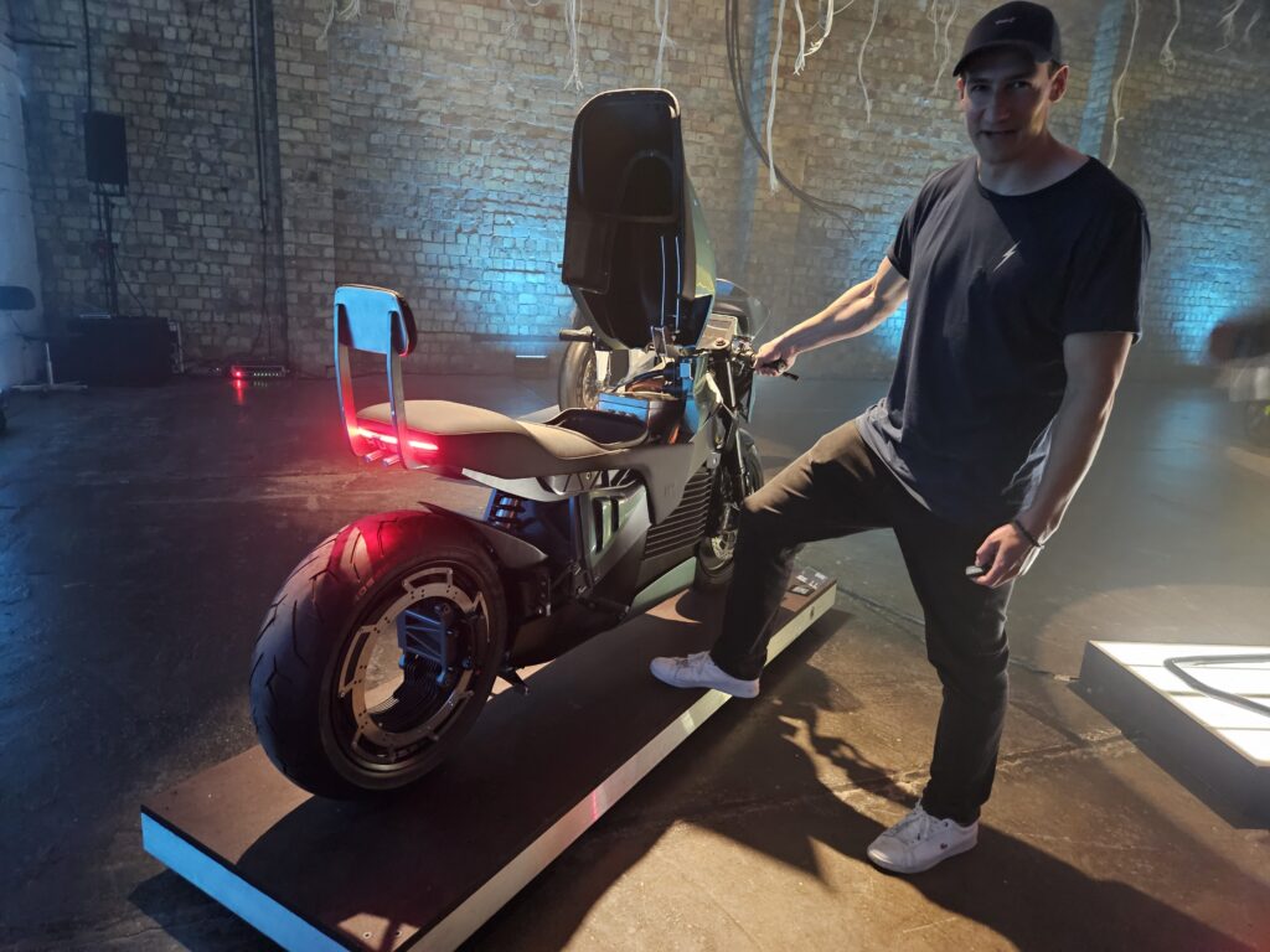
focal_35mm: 23
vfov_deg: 58.9
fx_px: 844
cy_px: 476
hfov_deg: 73.9
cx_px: 635
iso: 1250
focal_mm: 5.4
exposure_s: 1/25.3
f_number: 1.8
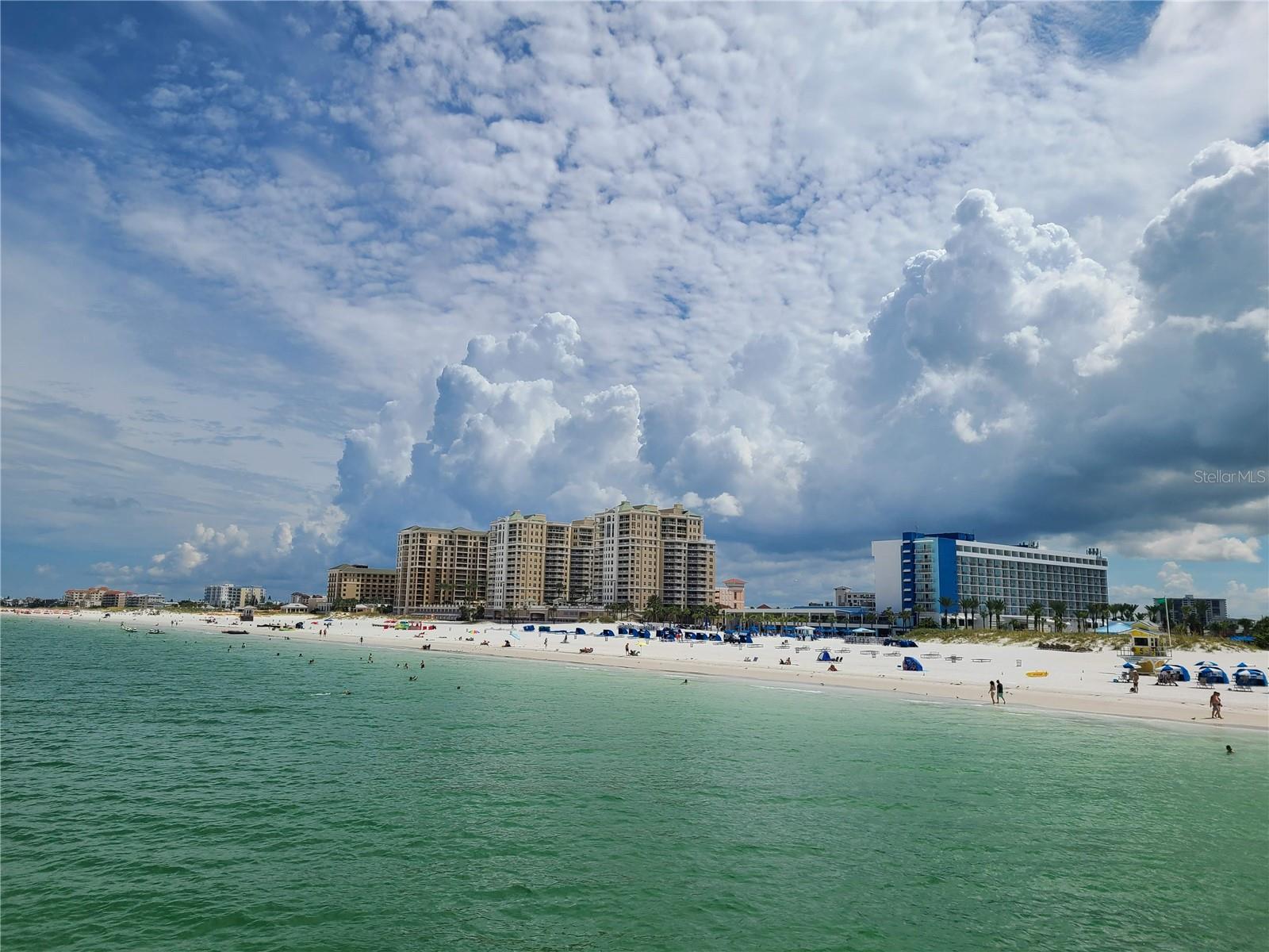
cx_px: 634
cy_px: 476
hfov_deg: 67.3
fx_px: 953
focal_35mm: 26
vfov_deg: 53.1
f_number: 1.8
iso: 40
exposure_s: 1/6201
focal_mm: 5.4
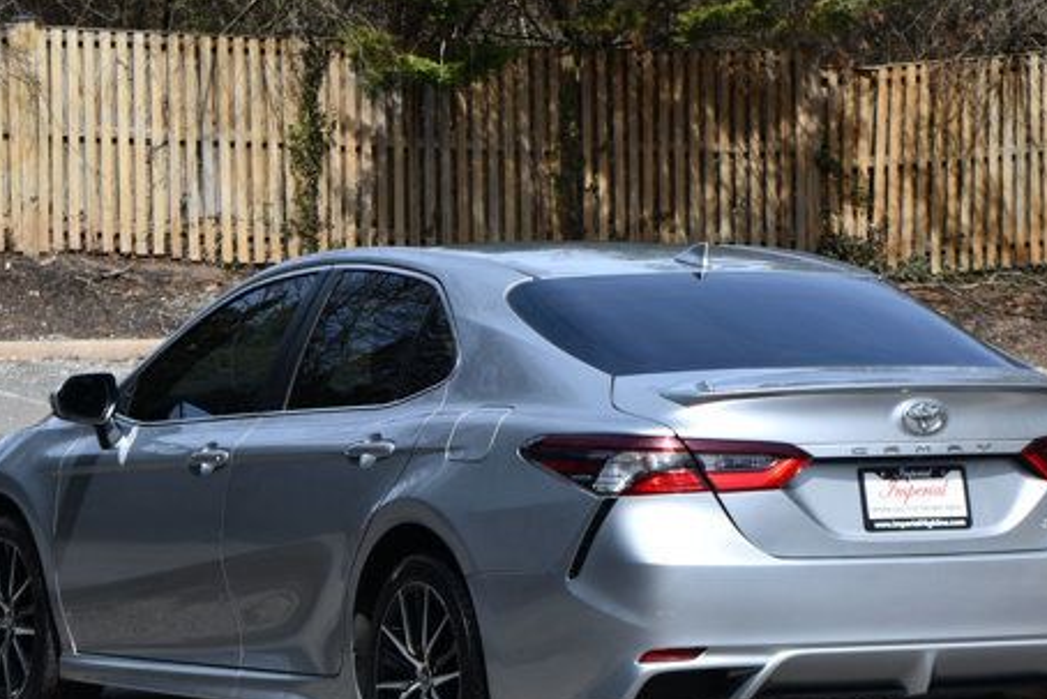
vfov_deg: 7.6
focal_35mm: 182
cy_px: 393
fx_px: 5295
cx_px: 542
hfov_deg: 11.3
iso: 110
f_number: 8
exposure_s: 1/250
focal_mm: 86
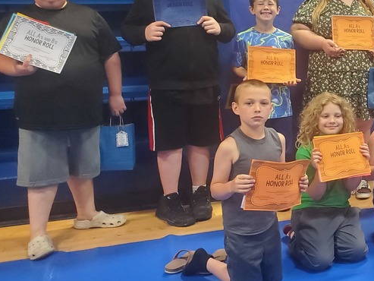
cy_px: 78
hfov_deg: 32.4
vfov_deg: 26.8
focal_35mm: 54
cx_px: 382
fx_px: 584
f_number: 2.4
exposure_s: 1/40
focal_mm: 4.3
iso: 500
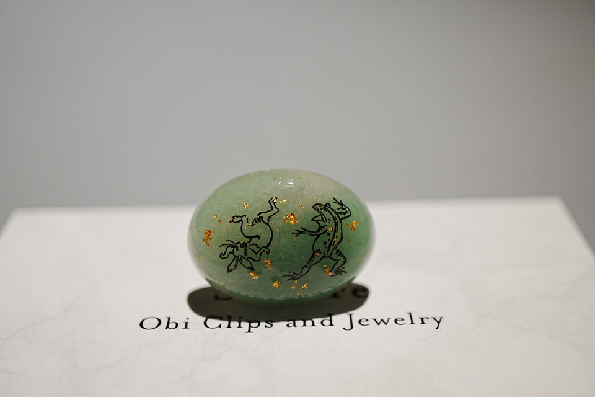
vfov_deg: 29.9
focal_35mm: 45
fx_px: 744
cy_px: 198
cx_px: 298
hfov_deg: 43.6
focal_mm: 30
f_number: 4
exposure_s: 1/50
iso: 160
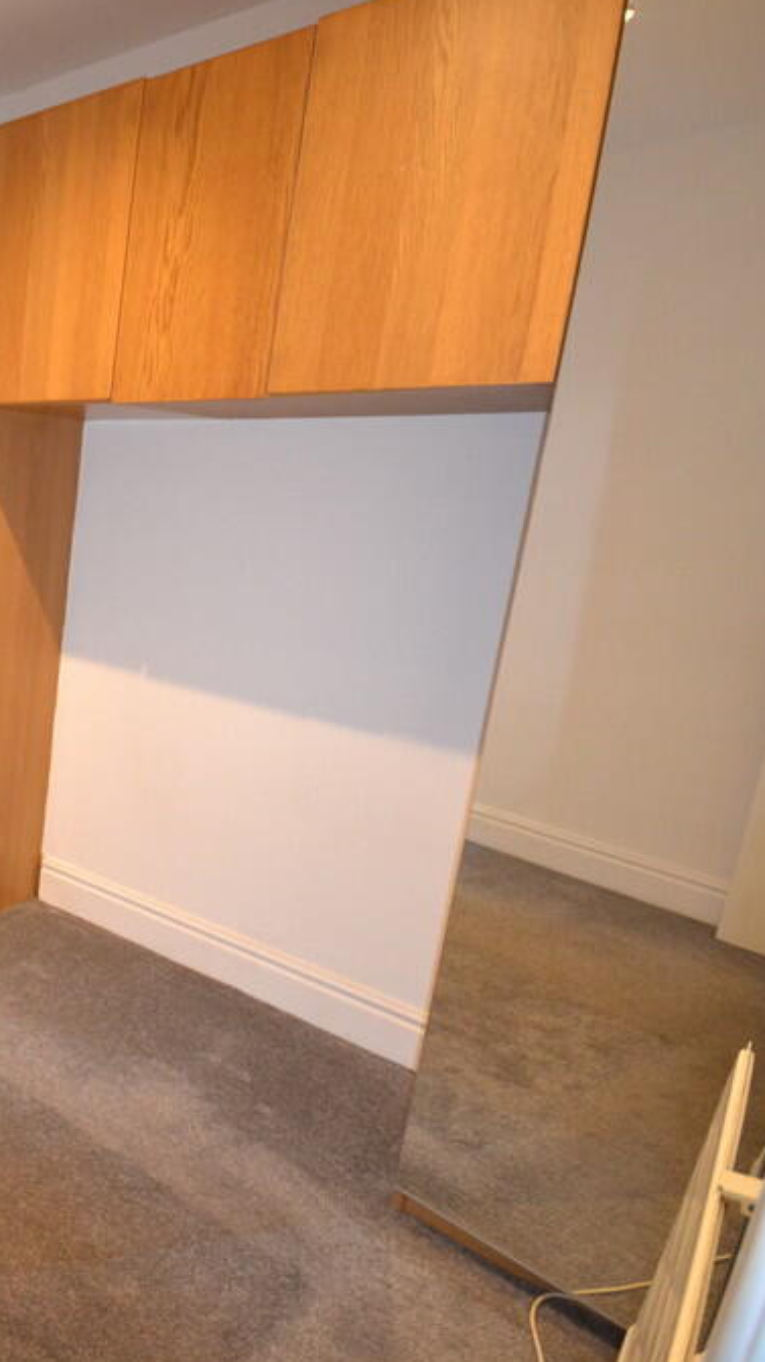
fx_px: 866
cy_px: 685
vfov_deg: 76.3
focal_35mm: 24
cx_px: -168
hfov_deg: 36.1
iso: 1600
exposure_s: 1/60
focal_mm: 10
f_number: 4
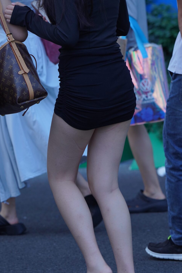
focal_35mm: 225
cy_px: 95
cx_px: 61
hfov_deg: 6.1
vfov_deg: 9.1
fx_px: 1706
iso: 500
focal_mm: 126
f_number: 4
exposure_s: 1/320
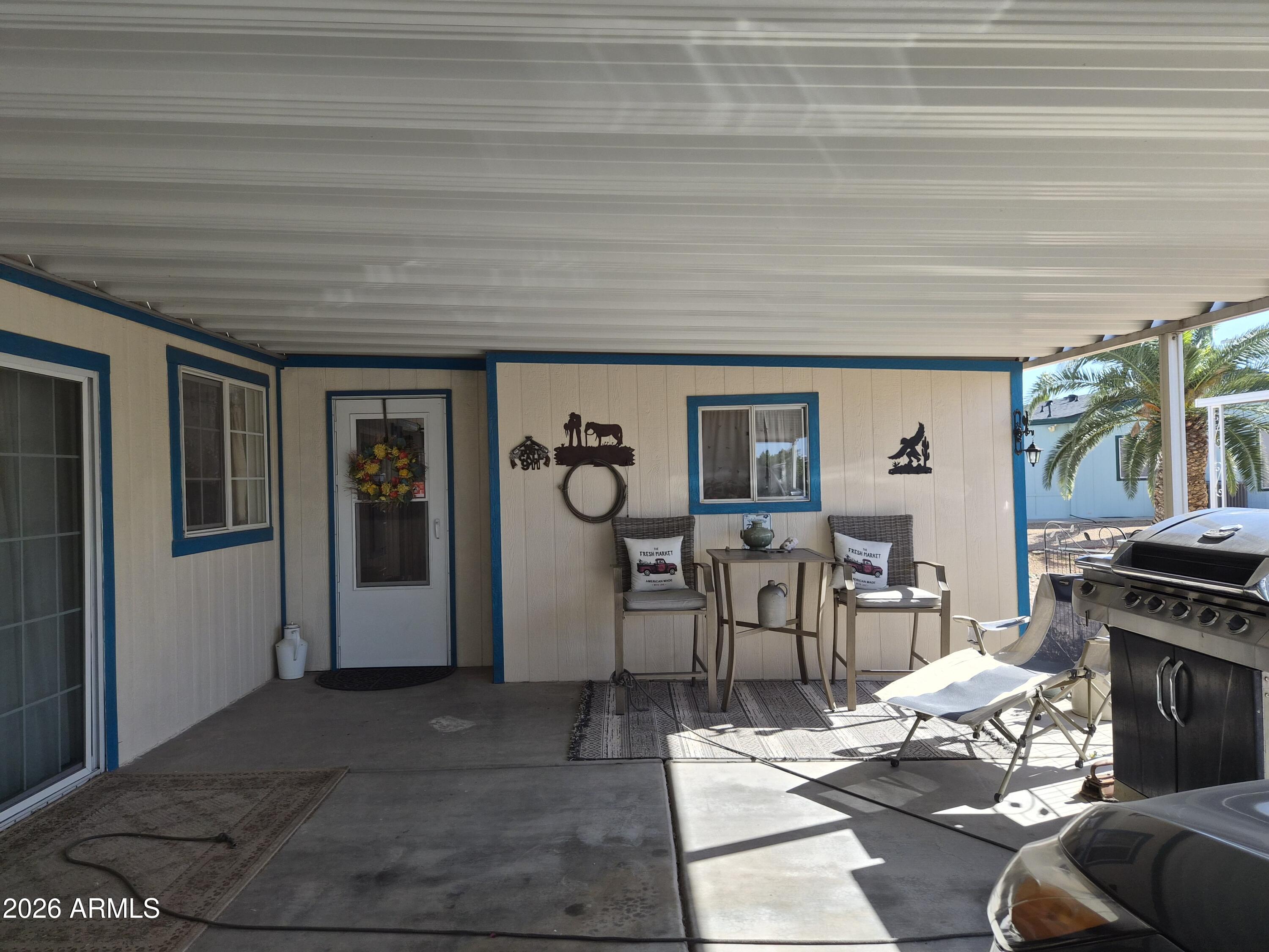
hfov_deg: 73.9
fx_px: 843
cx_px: 634
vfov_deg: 58.9
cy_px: 476
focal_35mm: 23
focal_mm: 5.4
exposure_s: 1/1800
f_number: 1.8
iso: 80
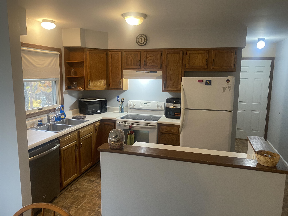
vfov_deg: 53.1
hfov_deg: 67.3
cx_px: 144
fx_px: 216
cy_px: 108
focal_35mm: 26
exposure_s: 1/60
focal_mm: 4.25
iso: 200
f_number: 1.8
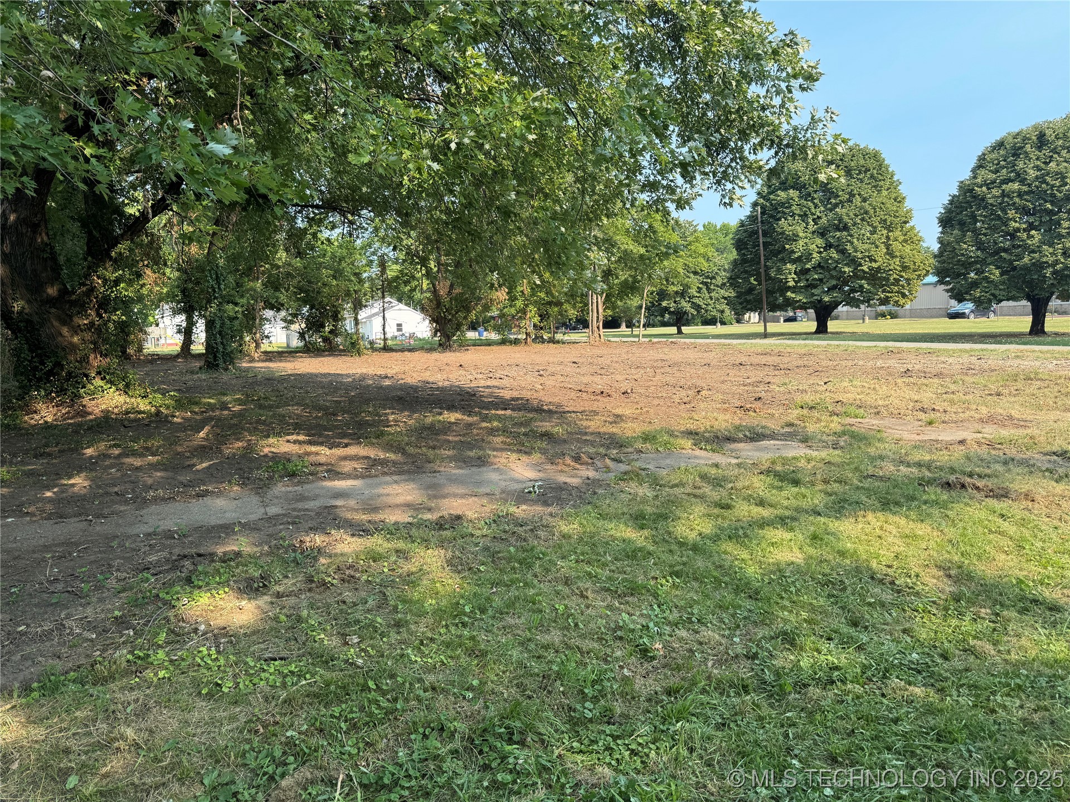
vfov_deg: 56.8
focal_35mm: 24
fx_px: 742
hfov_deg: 71.6
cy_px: 401
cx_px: 535
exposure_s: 1/1131
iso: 80
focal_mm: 6.76
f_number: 1.78
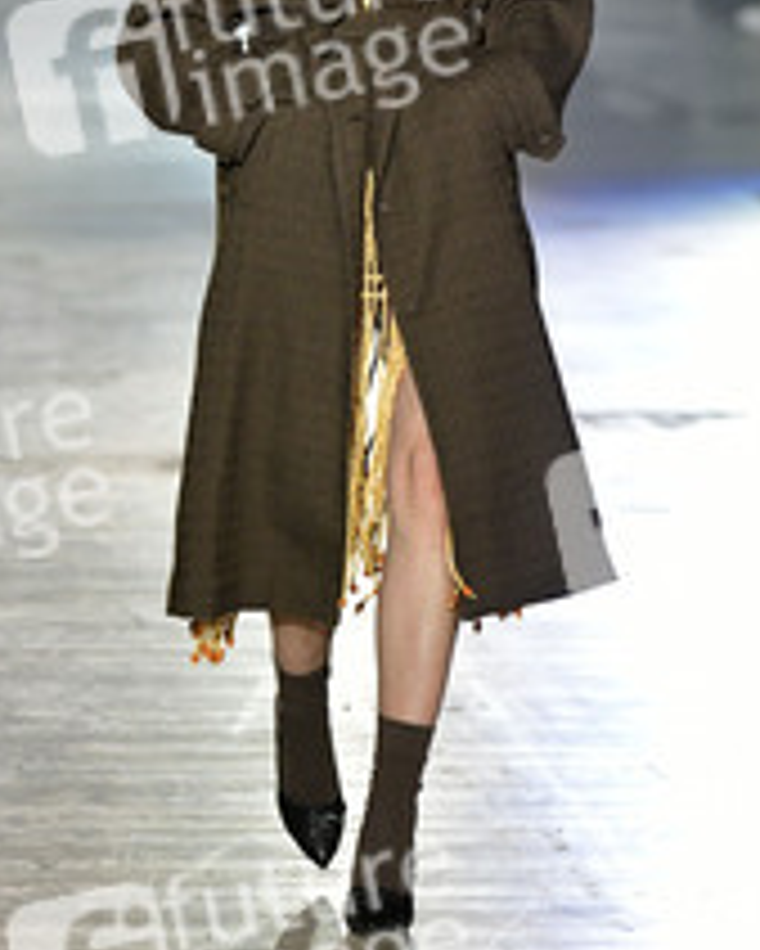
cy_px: 275
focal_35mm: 355
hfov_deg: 4.4
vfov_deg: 5.4
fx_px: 9974
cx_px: 369
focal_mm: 200
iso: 3200
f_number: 5
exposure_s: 1/500
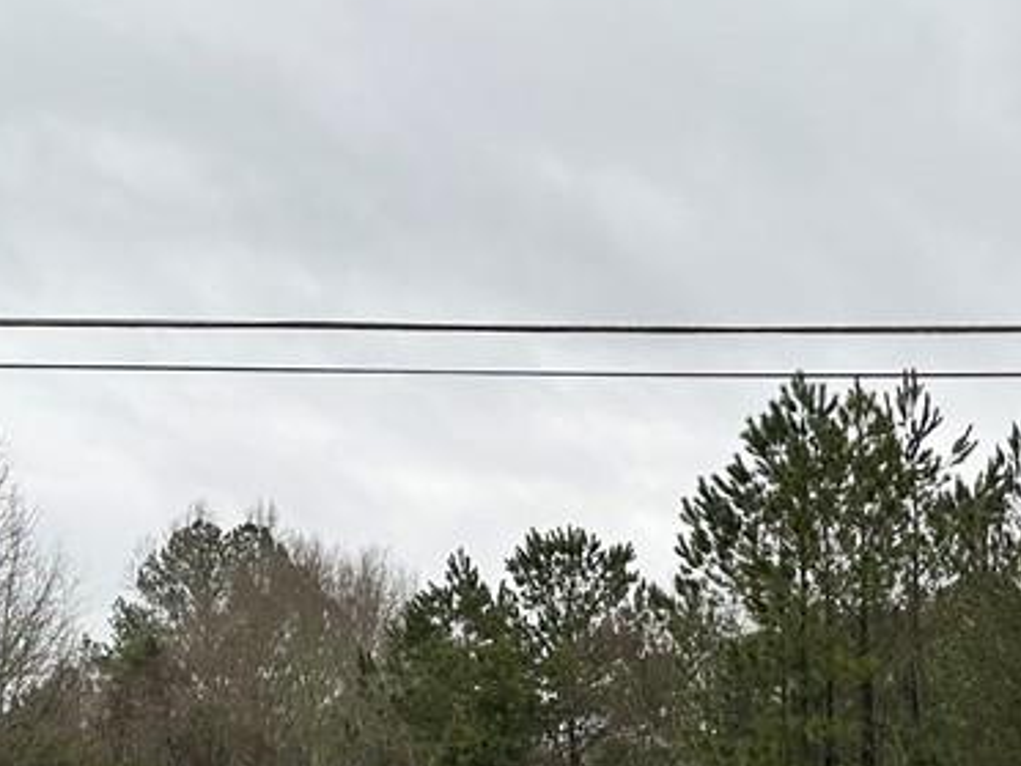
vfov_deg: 21.4
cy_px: 791
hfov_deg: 28.8
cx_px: 804
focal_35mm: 66
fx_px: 1947
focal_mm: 6.86
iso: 80
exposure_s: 1/822
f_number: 1.78
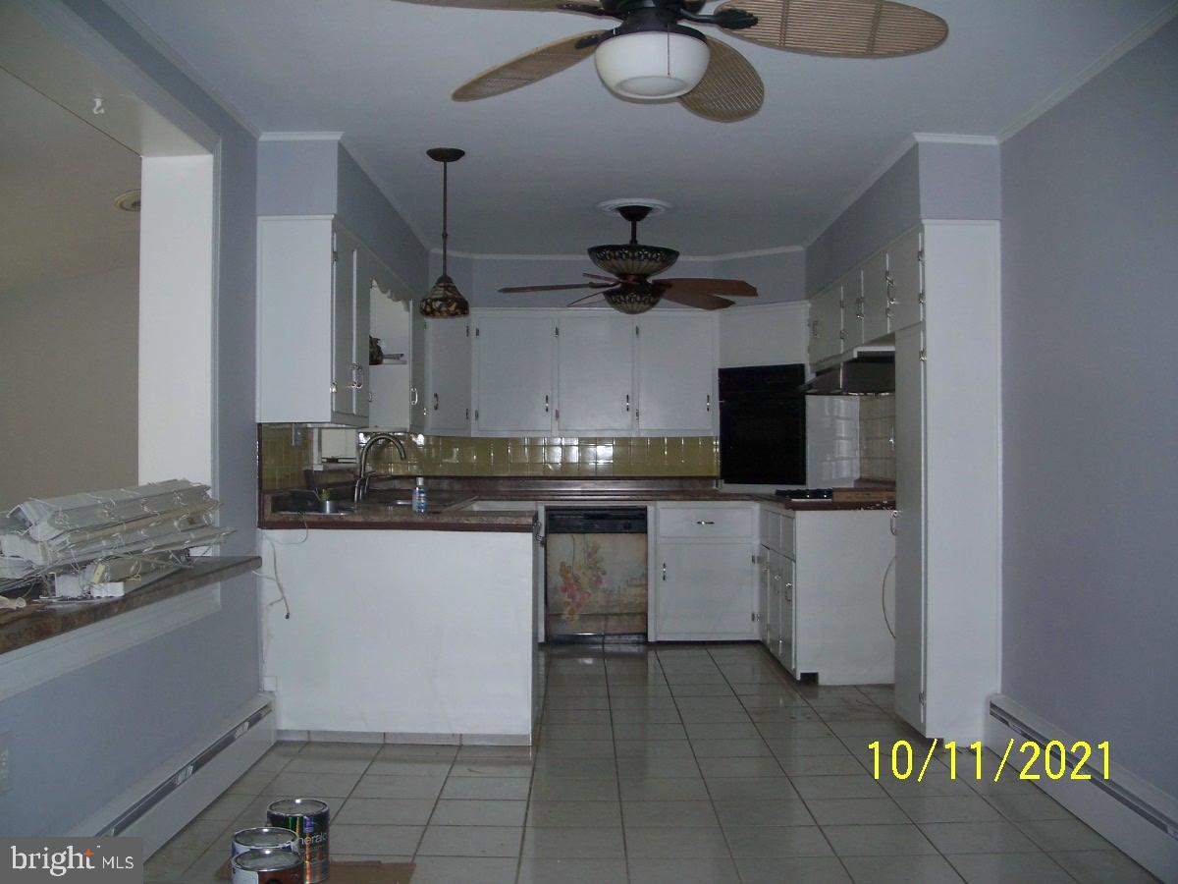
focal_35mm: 37
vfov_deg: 38.7
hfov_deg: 50.1
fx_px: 1259
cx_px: 589
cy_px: 442
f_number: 2.8
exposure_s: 1/60
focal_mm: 7.8
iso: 200
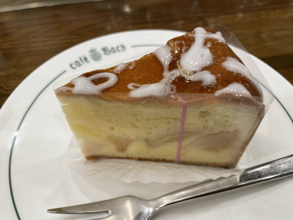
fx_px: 220
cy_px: 110
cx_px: 146
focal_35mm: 26
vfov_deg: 53.1
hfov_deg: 67.3
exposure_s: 1/100
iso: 100
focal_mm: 4.2
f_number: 1.6
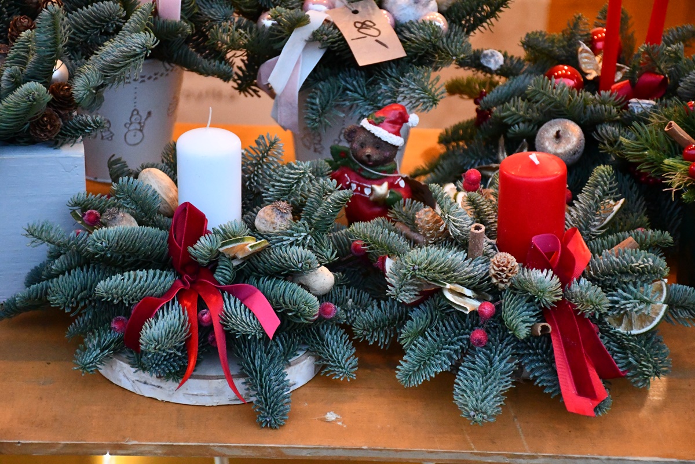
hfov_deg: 19.5
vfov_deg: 13.0
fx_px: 2027
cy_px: 232
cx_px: 348
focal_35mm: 105
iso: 11400
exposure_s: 1/125
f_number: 5
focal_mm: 70
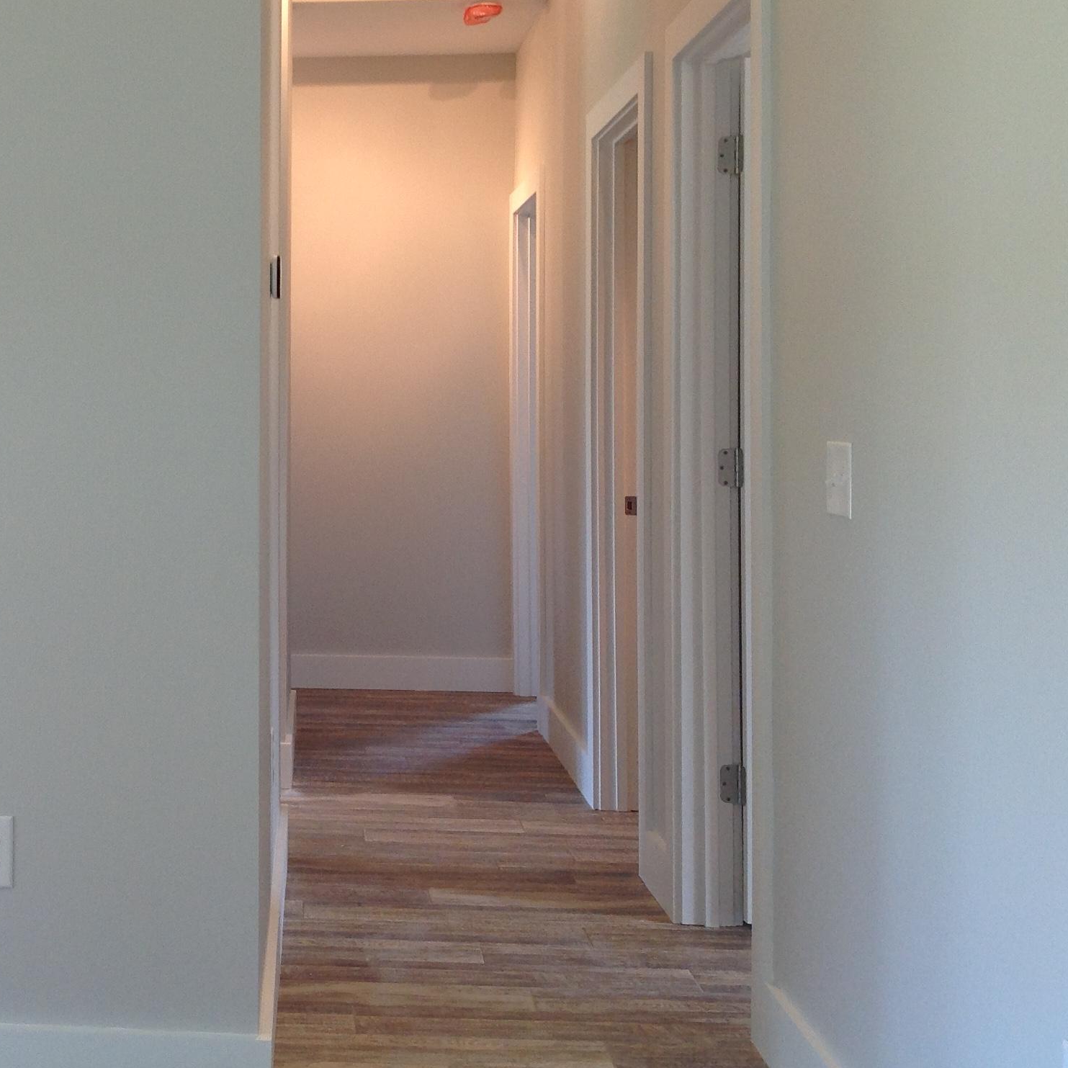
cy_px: 372
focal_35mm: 54
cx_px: 163
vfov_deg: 31.4
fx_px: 1885
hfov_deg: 30.6
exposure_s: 1/30
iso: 64
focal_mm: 4.28
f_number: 2.4
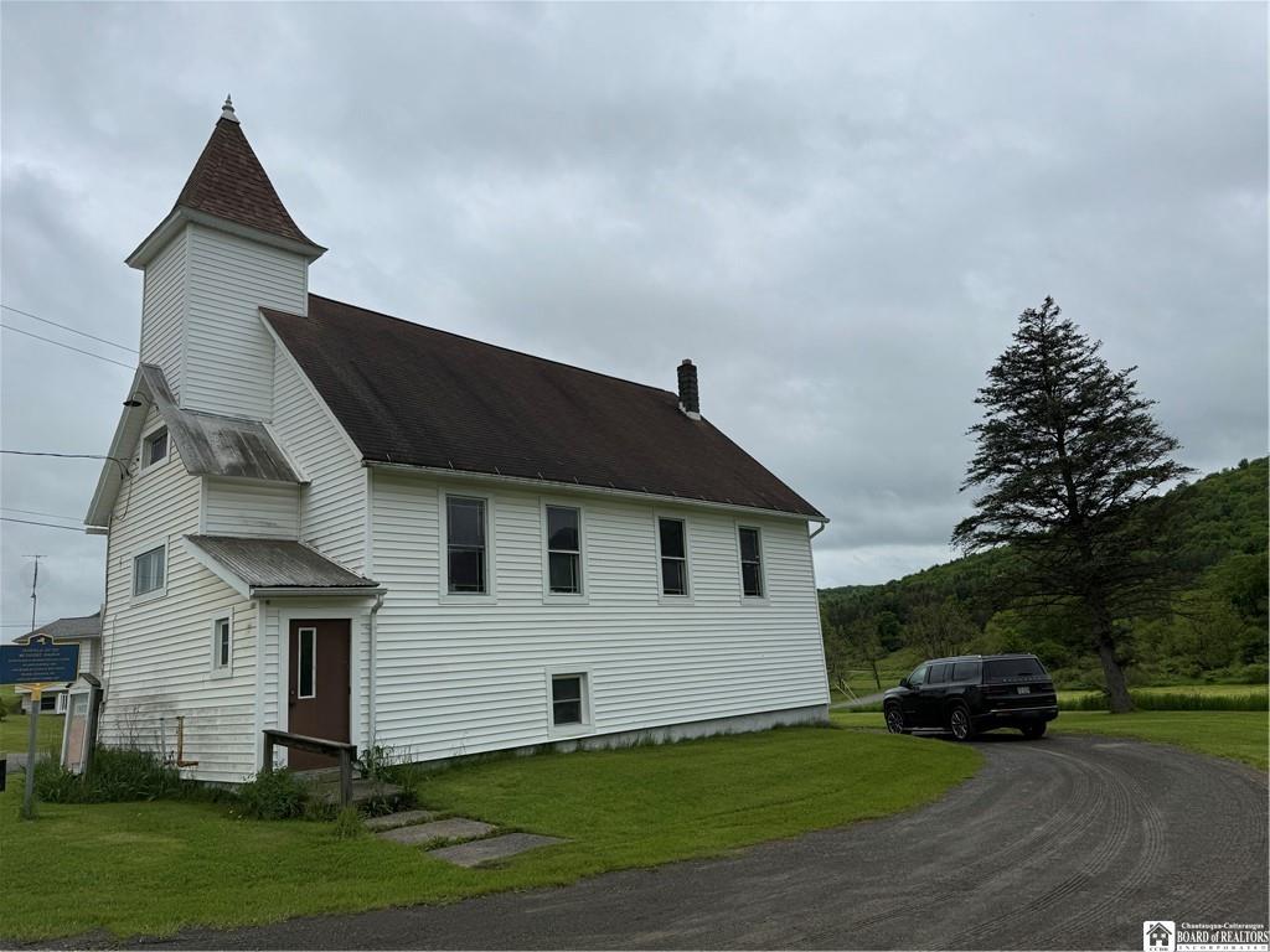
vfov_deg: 56.8
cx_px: 635
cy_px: 476
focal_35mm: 24
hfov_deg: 71.6
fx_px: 881
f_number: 1.78
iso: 80
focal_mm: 6.76
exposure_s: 1/6711
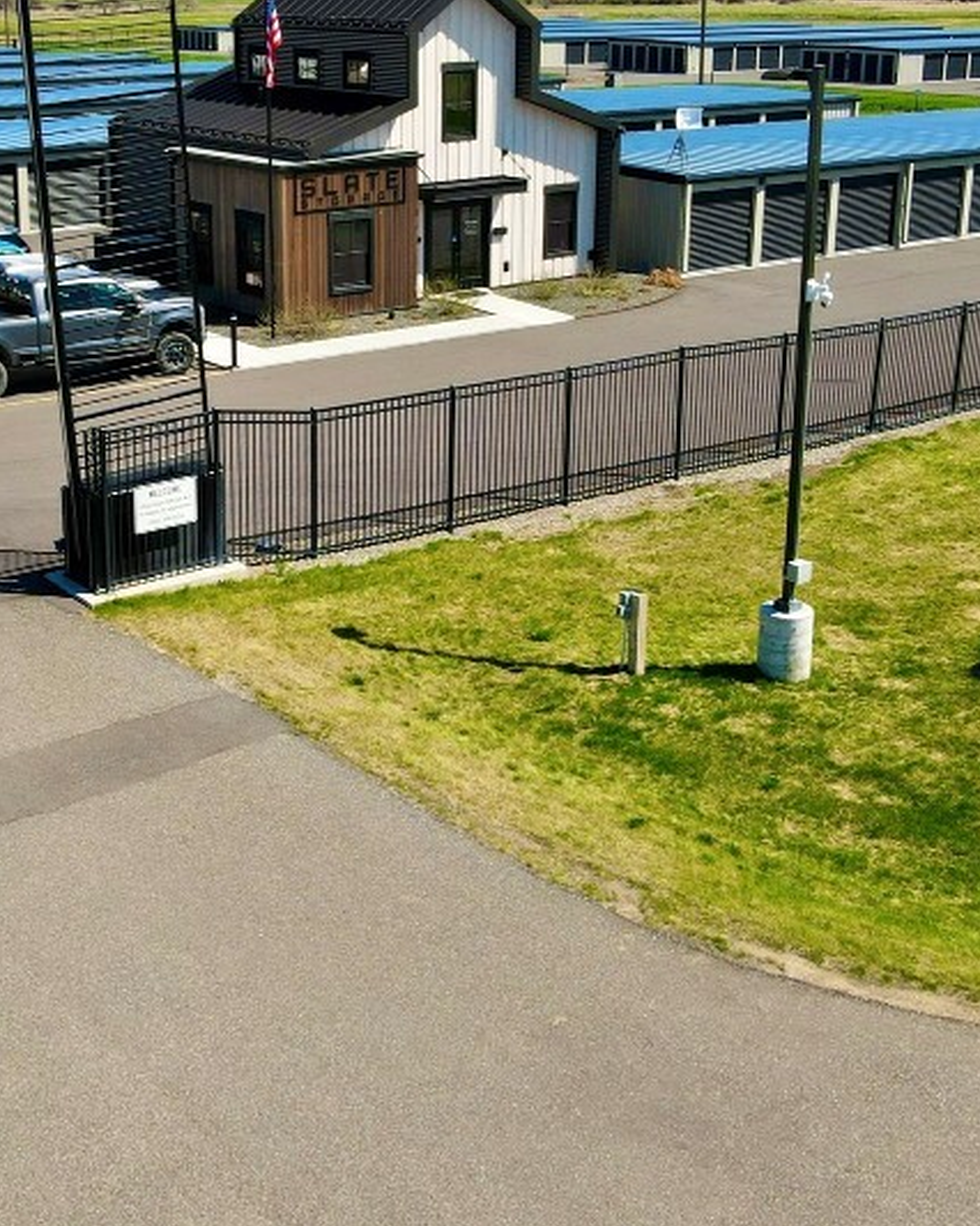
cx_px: 363
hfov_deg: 33.2
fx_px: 1632
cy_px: 462
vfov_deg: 40.9
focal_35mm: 45
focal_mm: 4.5
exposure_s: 1/50
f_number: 2.8
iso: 100
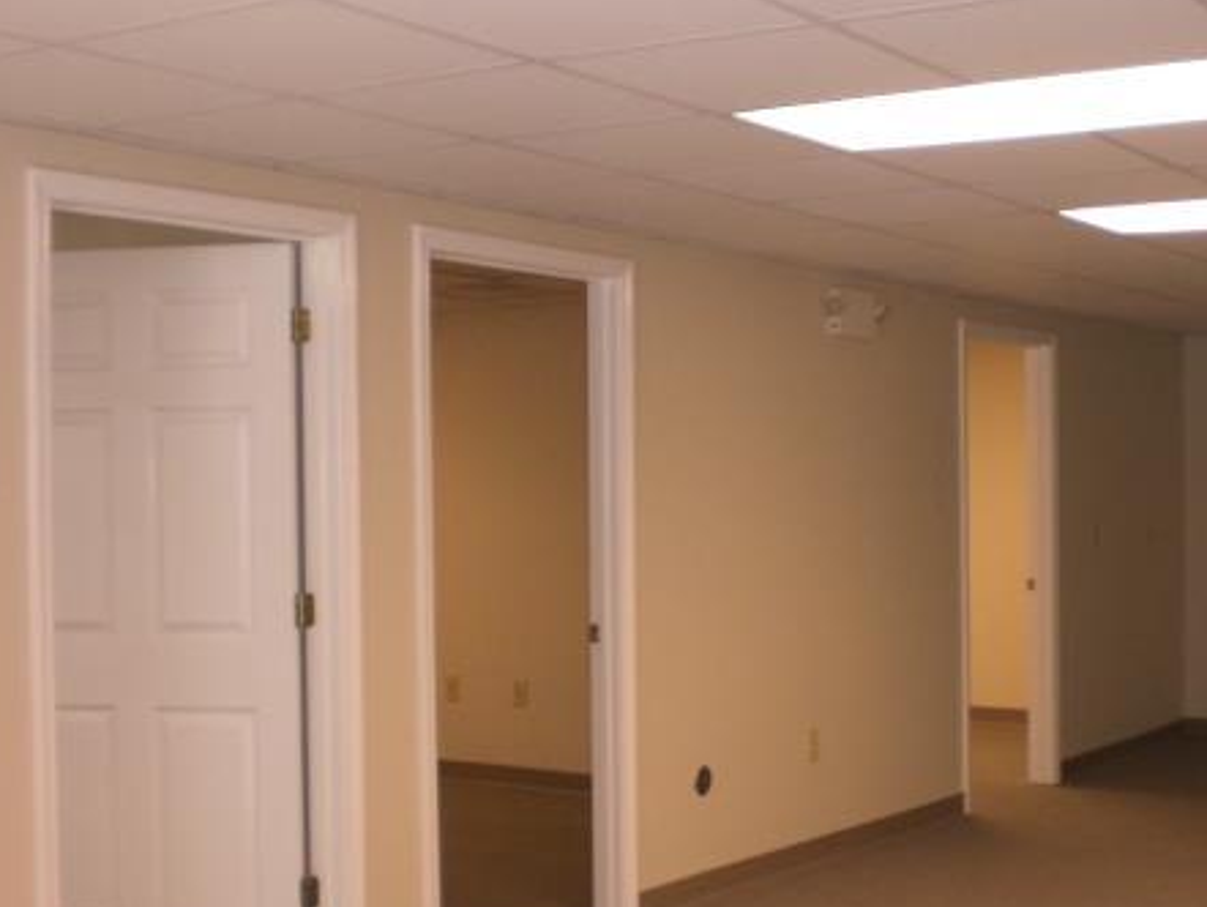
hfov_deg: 34.5
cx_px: 819
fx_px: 1919
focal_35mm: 55
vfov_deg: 26.6
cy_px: 459
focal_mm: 6.3
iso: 200
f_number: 3.1
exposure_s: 1/125
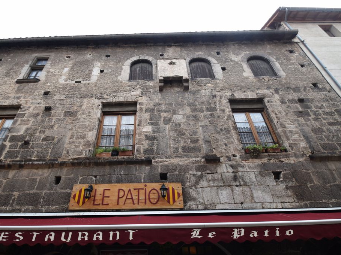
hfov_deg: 81.5
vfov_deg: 65.9
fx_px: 197
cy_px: 129
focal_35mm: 20
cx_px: 152
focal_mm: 12
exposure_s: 1/250
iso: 400
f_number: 8
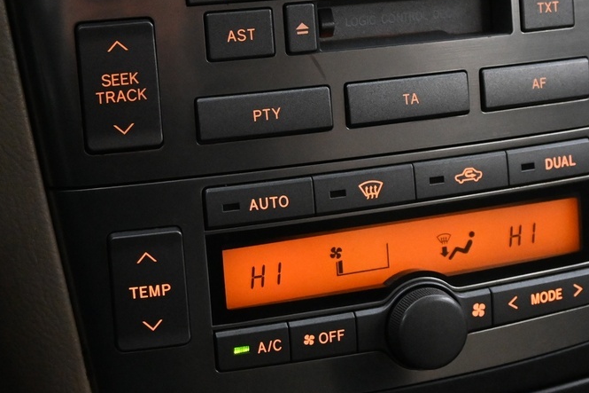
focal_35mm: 79
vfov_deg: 17.2
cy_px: 70
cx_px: 384
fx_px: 1286
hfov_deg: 25.7
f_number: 4
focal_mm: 21.5
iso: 3200
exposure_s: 1/30
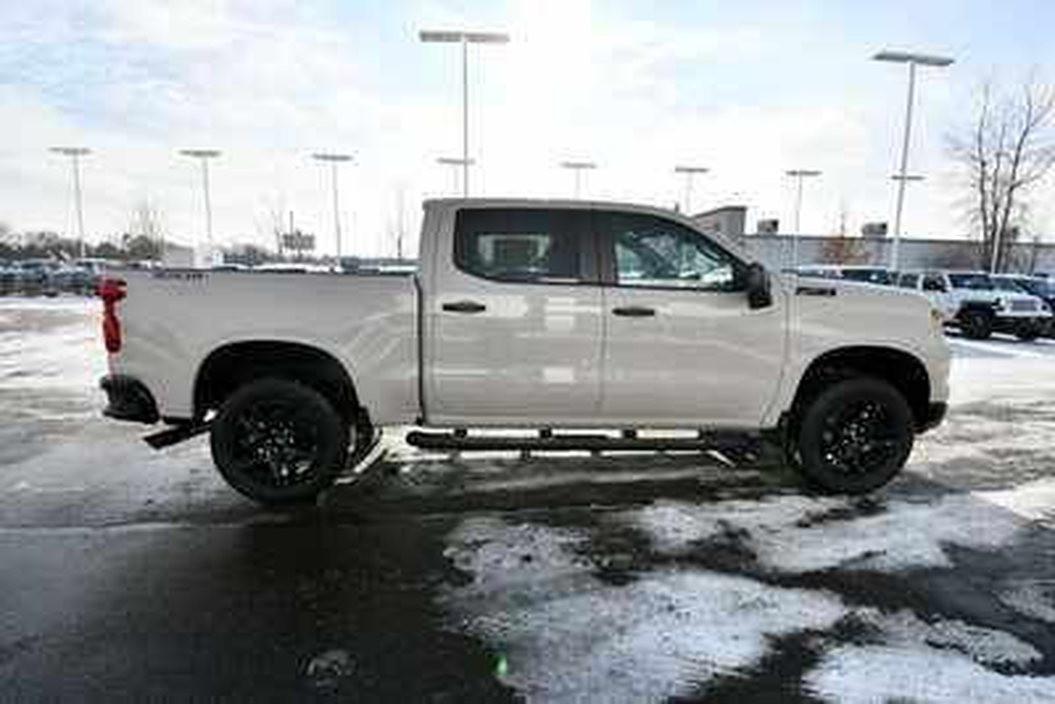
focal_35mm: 17
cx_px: 528
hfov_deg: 93.3
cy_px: 352
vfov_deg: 70.5
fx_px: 498
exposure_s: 1/320
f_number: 9
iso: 100
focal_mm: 11.5
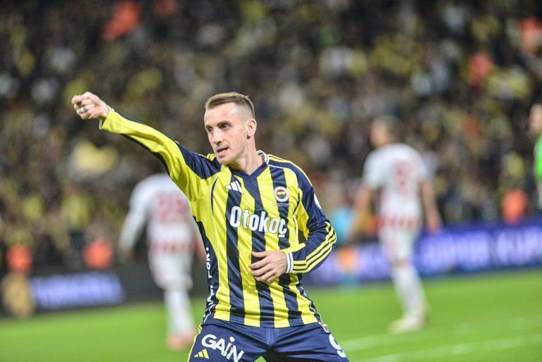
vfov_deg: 4.6
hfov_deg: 6.9
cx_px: 271
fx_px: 4518
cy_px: 181
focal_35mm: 300
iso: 1250
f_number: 2.8
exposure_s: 1/1000
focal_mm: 300
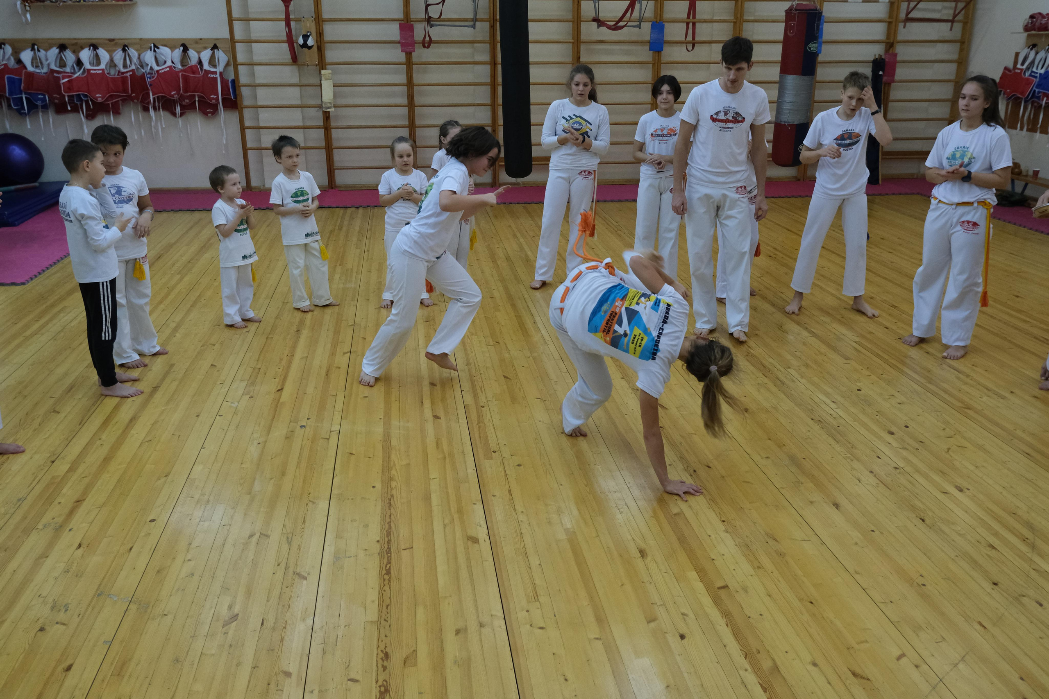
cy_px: 350
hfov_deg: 60.3
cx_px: 524
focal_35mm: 31
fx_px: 903
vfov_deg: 42.3
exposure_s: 1/320
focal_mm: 20.9
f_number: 4.2
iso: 2500
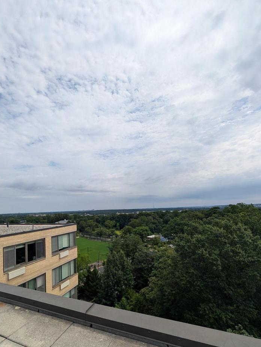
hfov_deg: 85.8
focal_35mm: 14
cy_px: 202
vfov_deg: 101.1
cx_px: 125
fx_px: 140
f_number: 1.7
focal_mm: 2.02
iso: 58
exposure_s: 1/5848
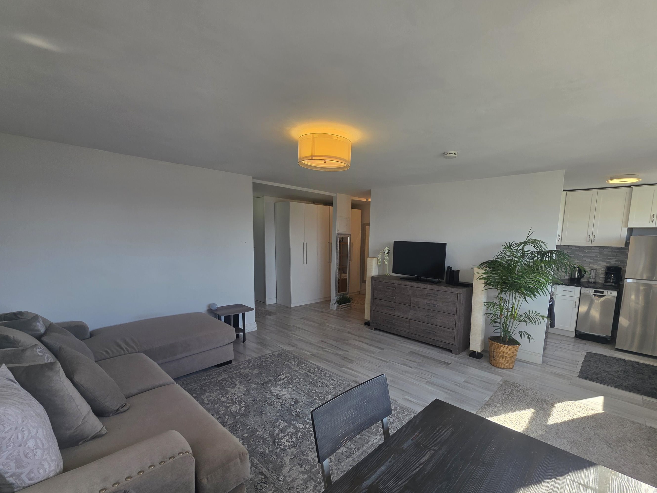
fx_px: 285
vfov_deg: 81.4
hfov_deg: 98.1
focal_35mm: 15
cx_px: 348
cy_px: 276
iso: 32
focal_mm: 2.2
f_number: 1.9
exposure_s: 1/120
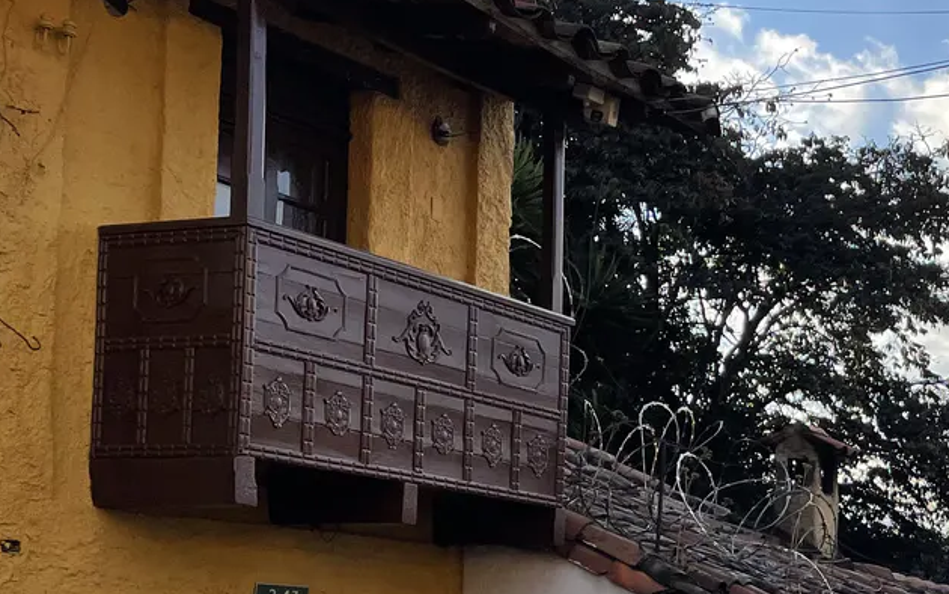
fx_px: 1811
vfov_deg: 18.0
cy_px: 642
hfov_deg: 26.7
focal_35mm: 70
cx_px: 1080
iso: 32
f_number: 1.6
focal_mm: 4.2
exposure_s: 1/3125
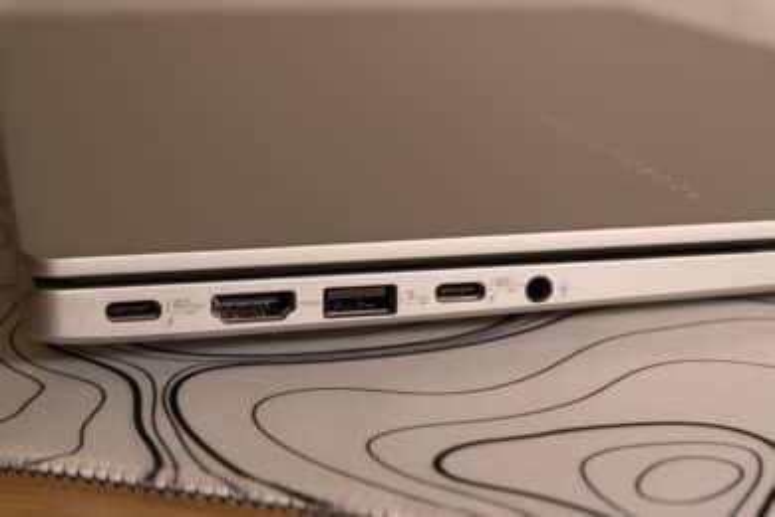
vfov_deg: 18.2
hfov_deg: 27.0
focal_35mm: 75
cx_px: 388
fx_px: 1614
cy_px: 258
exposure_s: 1/150
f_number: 8
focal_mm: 50
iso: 1000
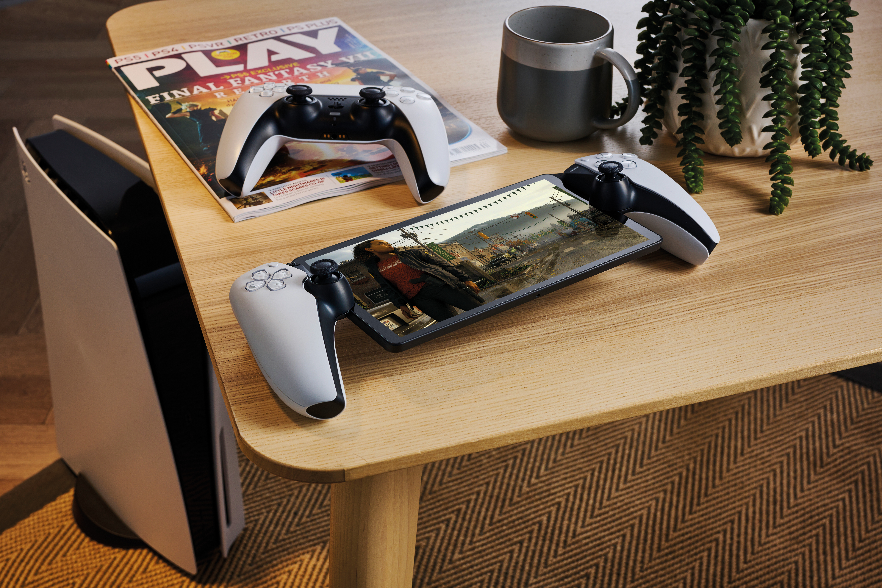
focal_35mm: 50
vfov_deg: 27.0
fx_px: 1225
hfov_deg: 39.6
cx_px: 441
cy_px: 294
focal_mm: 50
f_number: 13
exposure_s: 1/160
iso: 100
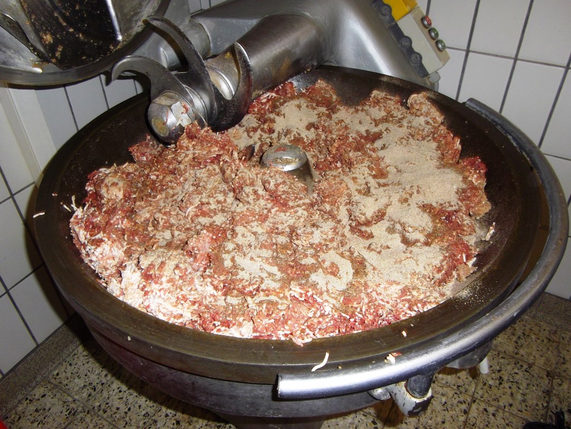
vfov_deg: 51.4
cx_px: 286
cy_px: 214
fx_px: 445
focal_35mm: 27
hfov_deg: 65.3
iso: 100
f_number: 3.2
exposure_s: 1/50
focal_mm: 4.9
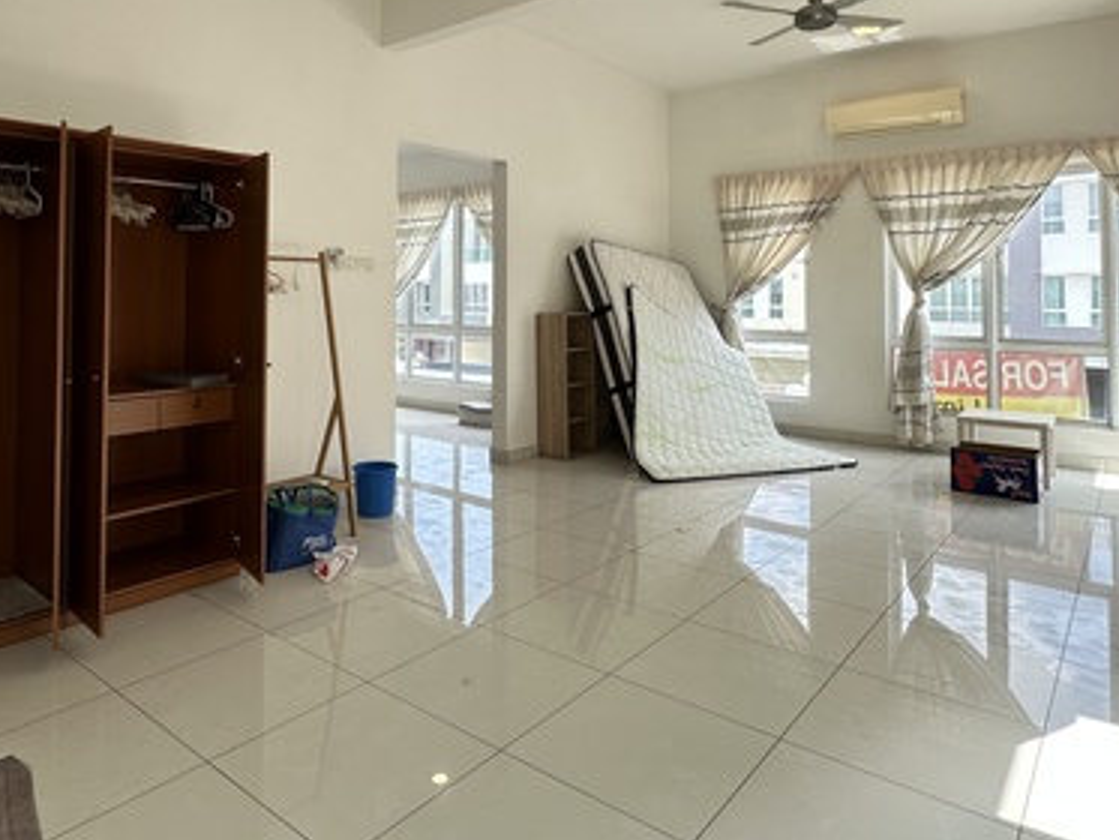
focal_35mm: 24
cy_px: 267
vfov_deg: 55.4
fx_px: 776
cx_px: 480
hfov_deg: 71.2
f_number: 2.2
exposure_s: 1/132
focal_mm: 2.22
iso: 40
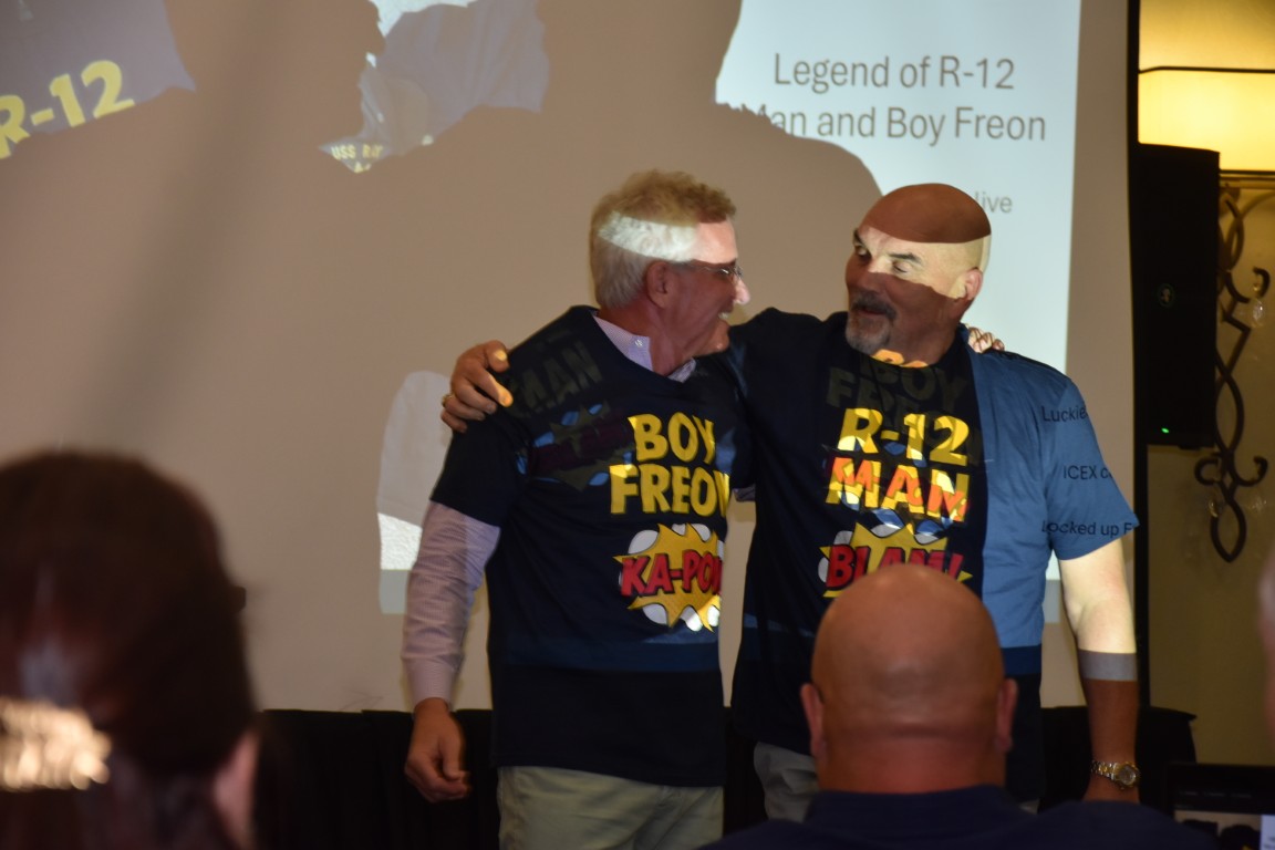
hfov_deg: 17.1
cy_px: 425
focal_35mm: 120
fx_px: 4250
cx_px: 638
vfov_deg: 11.4
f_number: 5.3
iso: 800
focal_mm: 80
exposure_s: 1/60
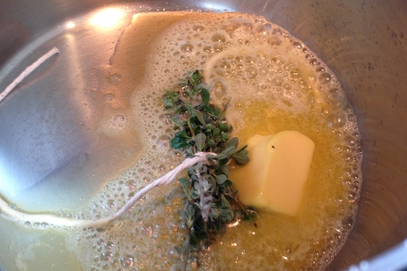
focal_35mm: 35
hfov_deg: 54.4
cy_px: 147
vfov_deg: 37.8
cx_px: 204
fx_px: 396
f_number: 2.4
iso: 64
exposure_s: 1/20
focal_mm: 4.12
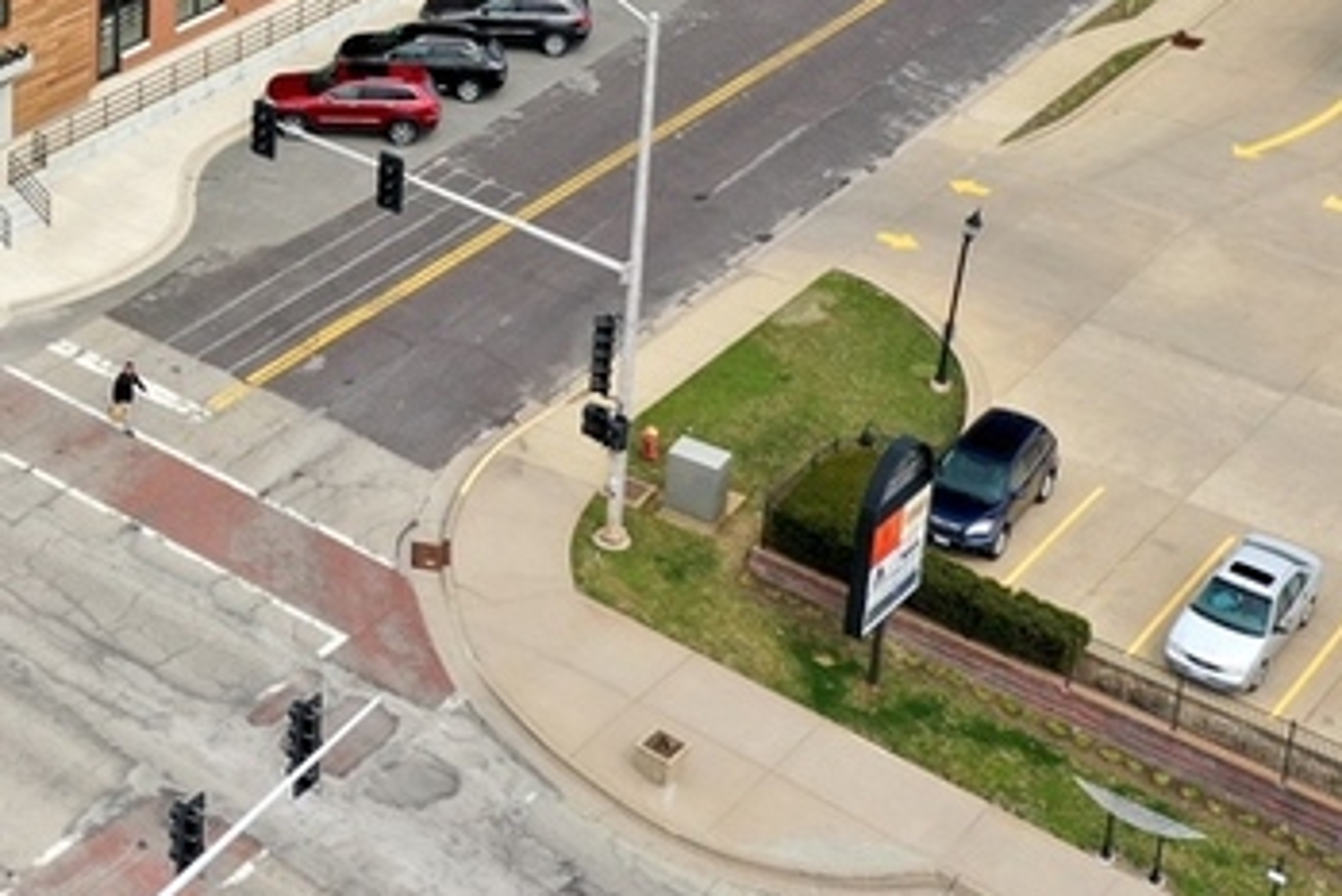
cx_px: -62
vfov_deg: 16.9
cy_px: -219
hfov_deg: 24.8
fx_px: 2871
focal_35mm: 77
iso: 100
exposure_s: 1/80
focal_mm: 10.26
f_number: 5.6
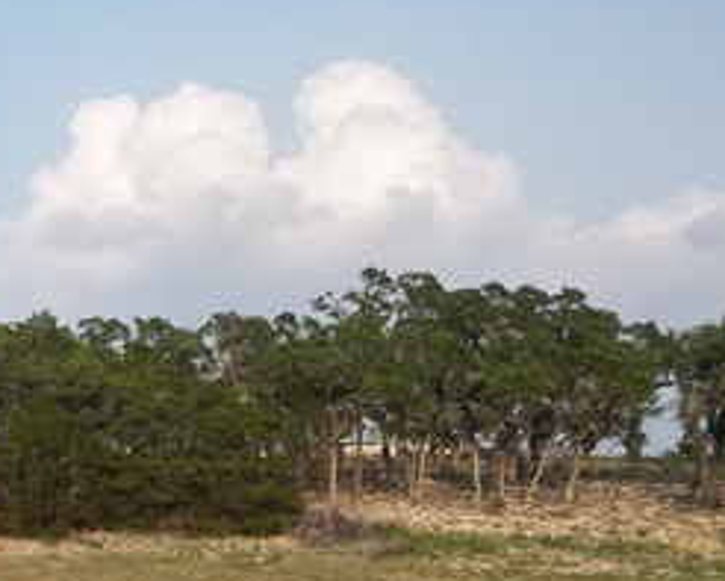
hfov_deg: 27.4
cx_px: -133
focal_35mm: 61
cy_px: 552
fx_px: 1309
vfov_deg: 24.1
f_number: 1.7
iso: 100
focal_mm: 6.72
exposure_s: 1/1250
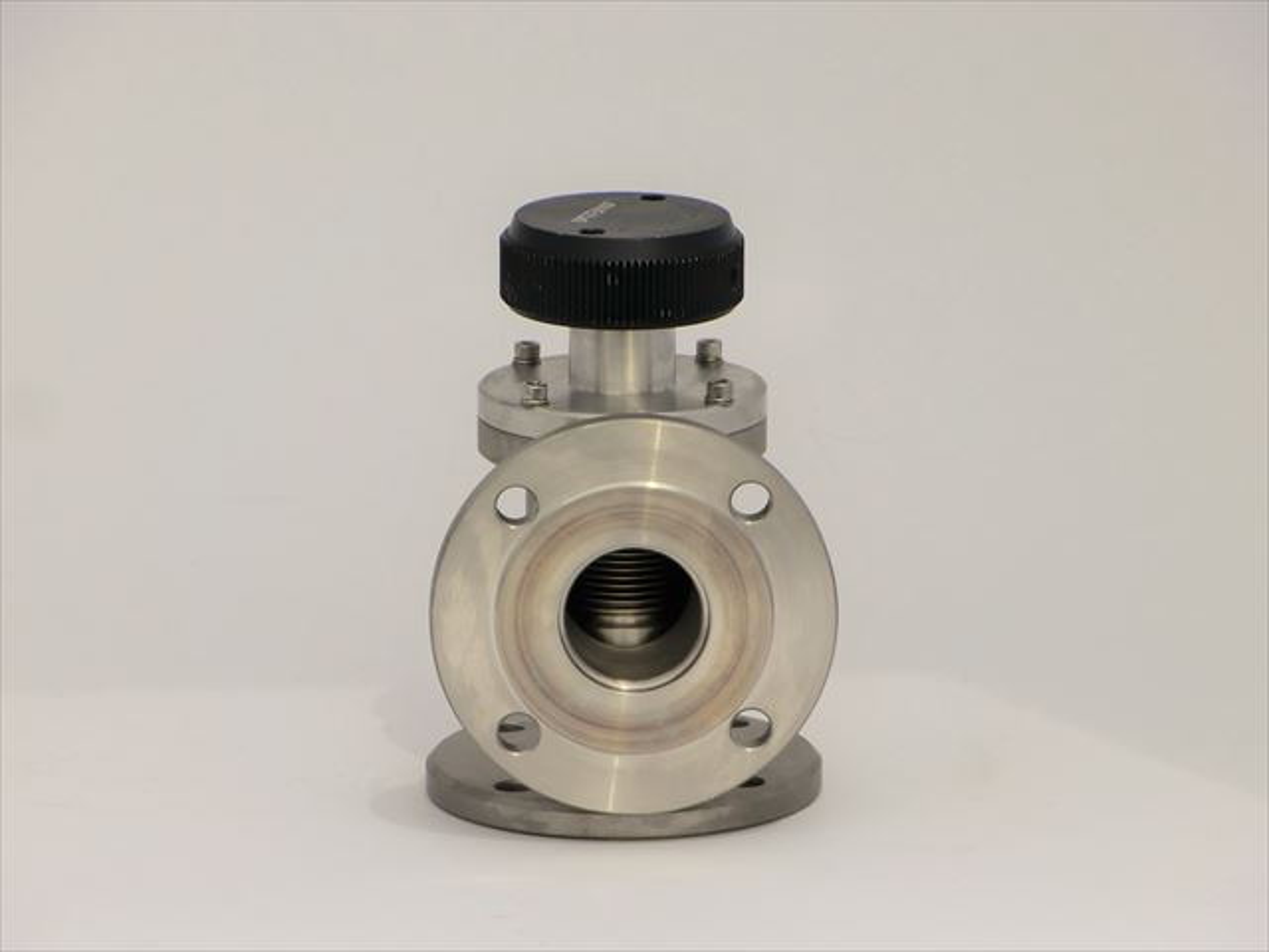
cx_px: 634
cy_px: 476
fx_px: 8798
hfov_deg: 8.2
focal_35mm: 240
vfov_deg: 6.2
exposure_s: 1/640
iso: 64
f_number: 5.7
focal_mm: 43
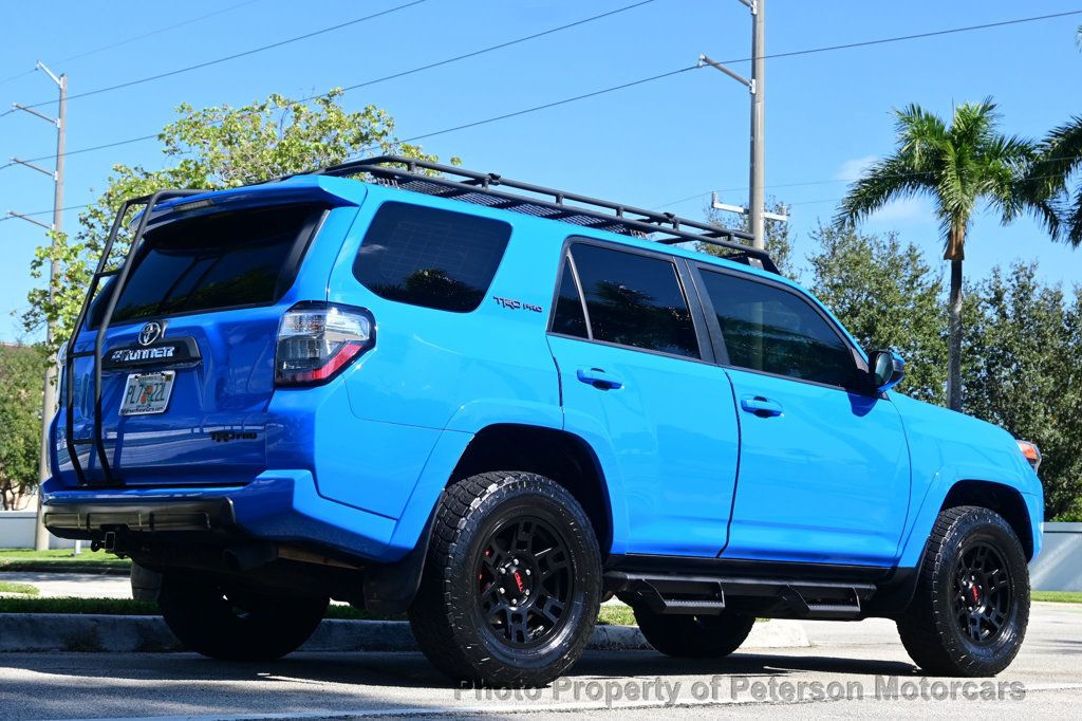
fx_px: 1848
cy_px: 360
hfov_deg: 32.6
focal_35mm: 62
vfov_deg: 22.1
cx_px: 541
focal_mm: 41
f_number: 7.1
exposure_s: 1/200
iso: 100
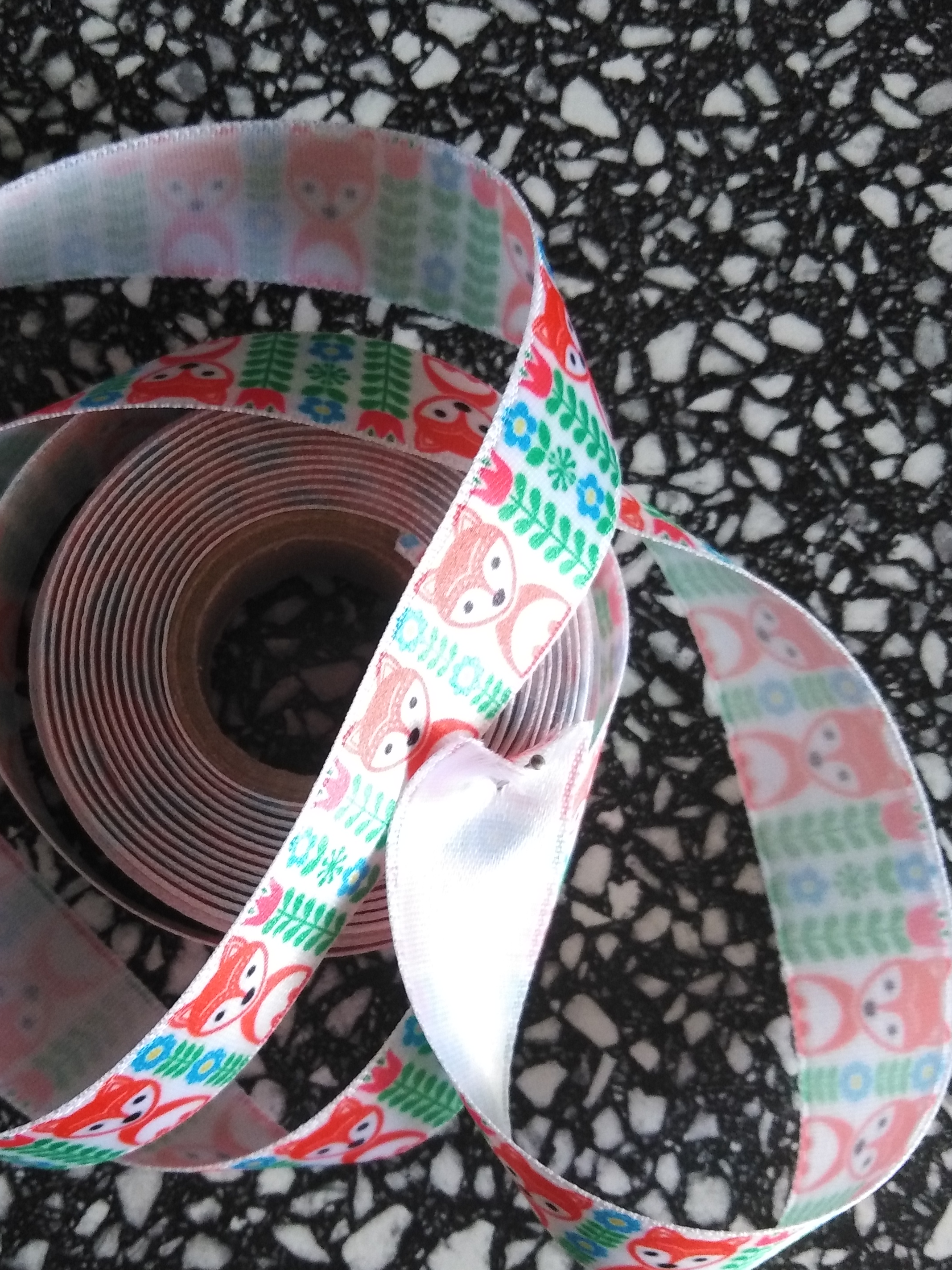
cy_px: 706
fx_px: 1393
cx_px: 359
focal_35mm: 38
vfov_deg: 48.9
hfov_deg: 37.5
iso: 399
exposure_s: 1/33.3
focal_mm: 3.46
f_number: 2.2
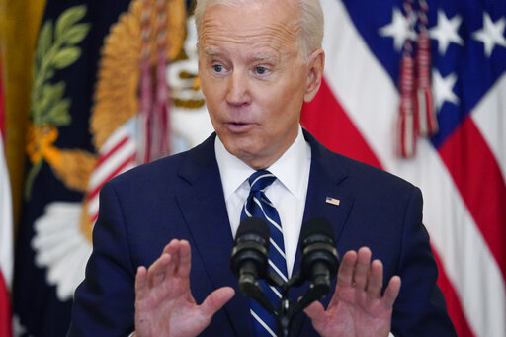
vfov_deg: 2.3
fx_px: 8346
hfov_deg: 3.5
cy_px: 168
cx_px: 253
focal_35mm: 594
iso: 10000
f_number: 6.3
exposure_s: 1/200
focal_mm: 594
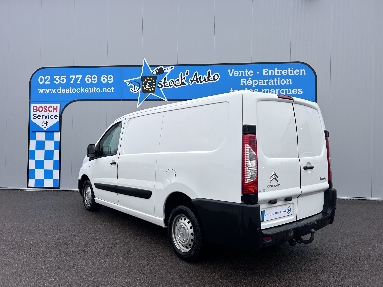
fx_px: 288
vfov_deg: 53.1
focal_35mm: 26
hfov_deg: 67.3
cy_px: 144
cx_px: 192
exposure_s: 1/696
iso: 50
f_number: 1.5
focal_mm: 5.7
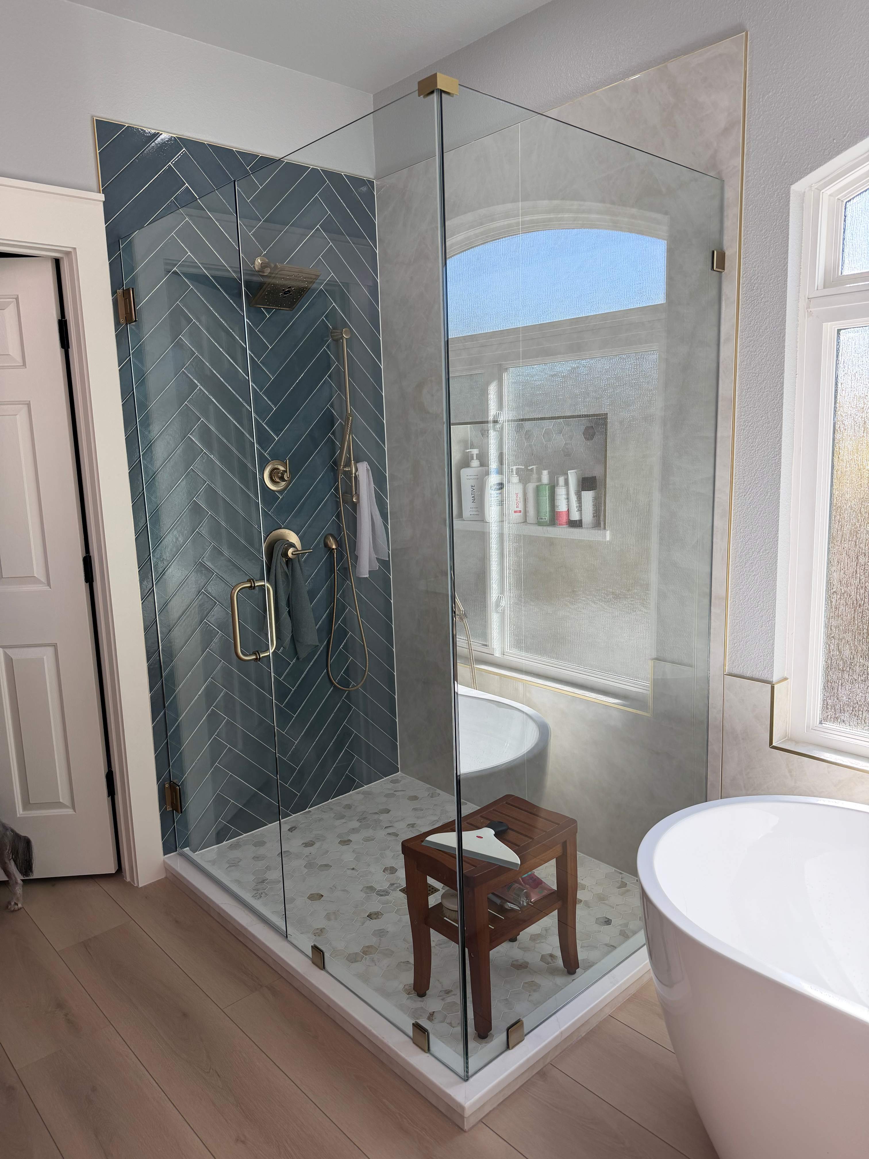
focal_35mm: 24
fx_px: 803
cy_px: 580
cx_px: 434
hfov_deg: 56.8
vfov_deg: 71.6
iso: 100
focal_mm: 6.76
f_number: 1.78
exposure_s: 1/524
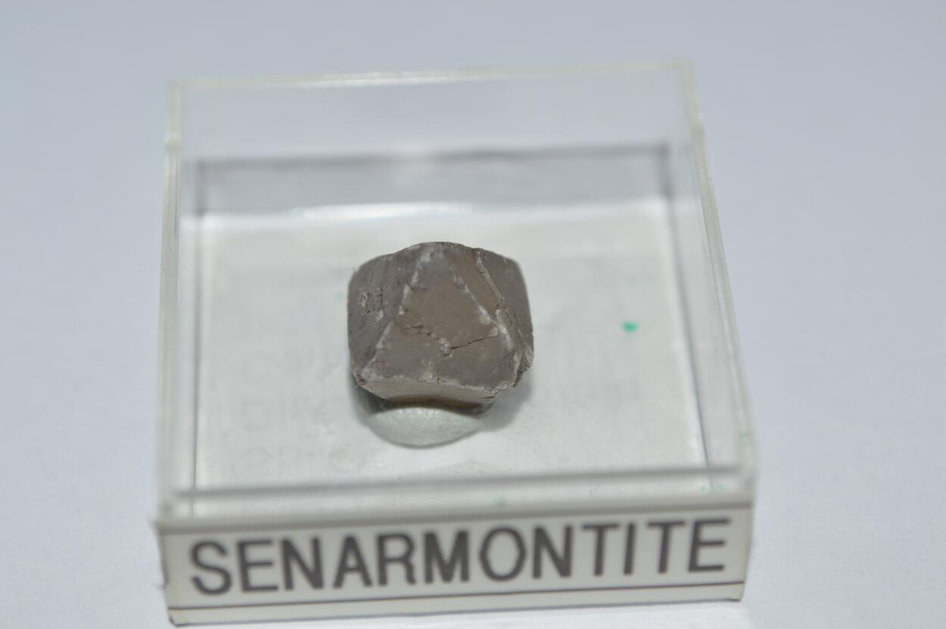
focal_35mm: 82
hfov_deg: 24.6
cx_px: 473
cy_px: 314
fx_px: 2166
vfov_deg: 16.5
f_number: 8
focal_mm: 55
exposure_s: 1/60
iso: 100
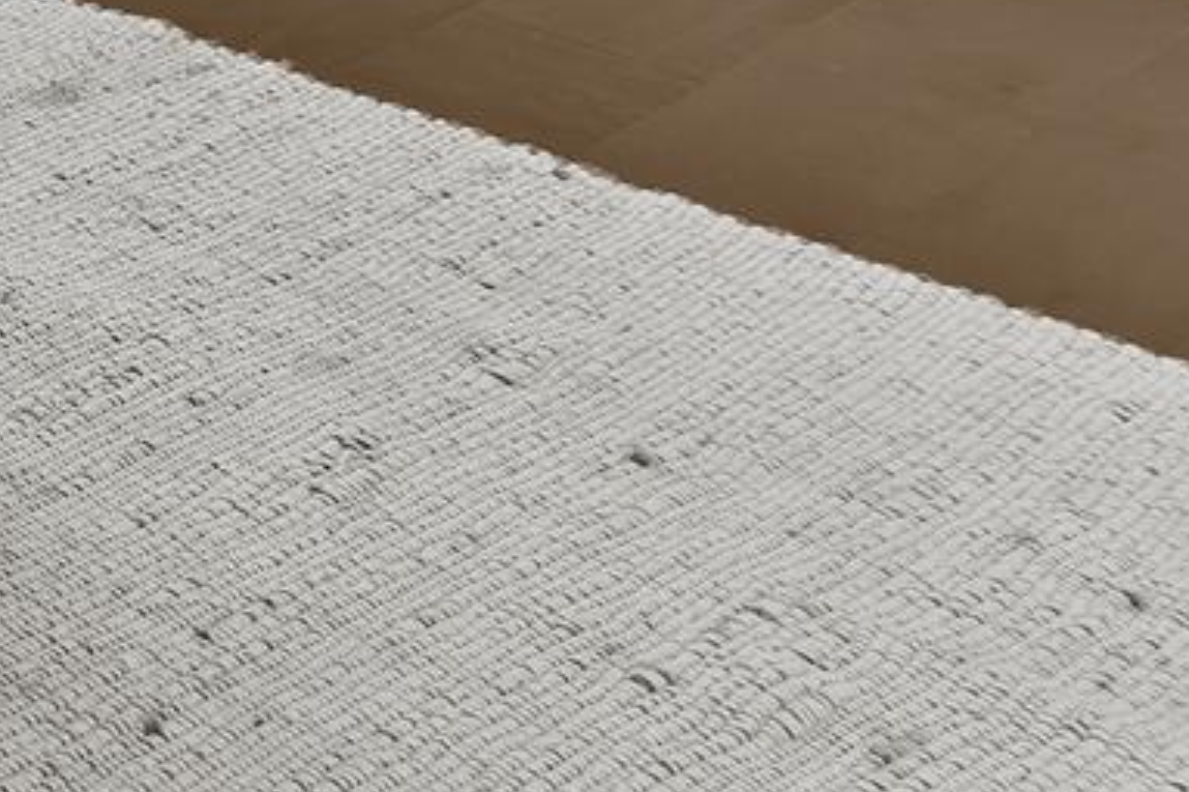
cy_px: -1253
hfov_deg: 13.8
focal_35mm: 91
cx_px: -1825
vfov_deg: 11.6
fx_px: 3004
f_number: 8
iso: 320
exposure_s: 1/1.25
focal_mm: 17
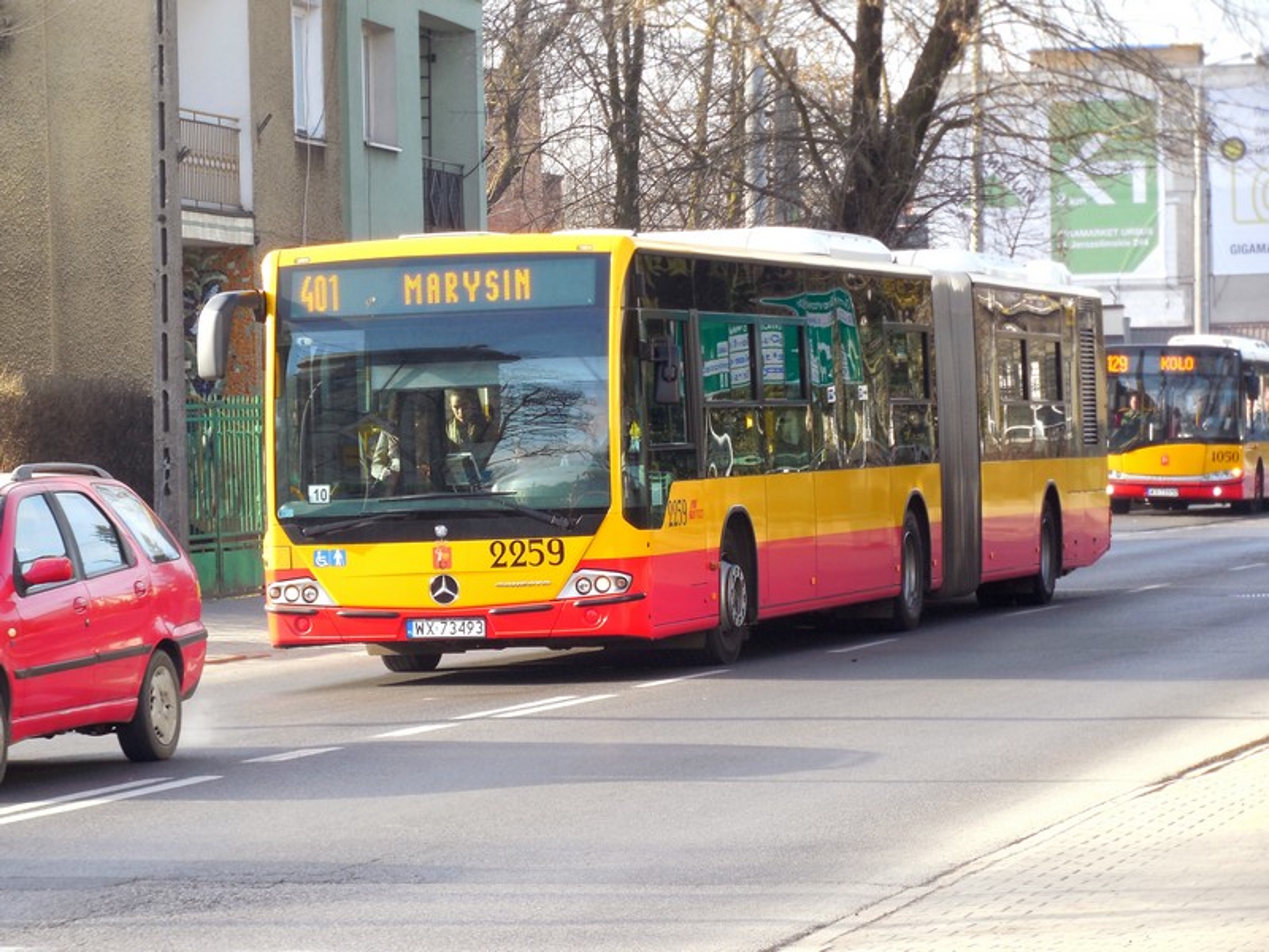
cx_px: 634
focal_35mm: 151
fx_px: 5536
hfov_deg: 13.1
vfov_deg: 9.8
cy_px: 476
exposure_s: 1/100
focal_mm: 27.2
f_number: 4.9
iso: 125
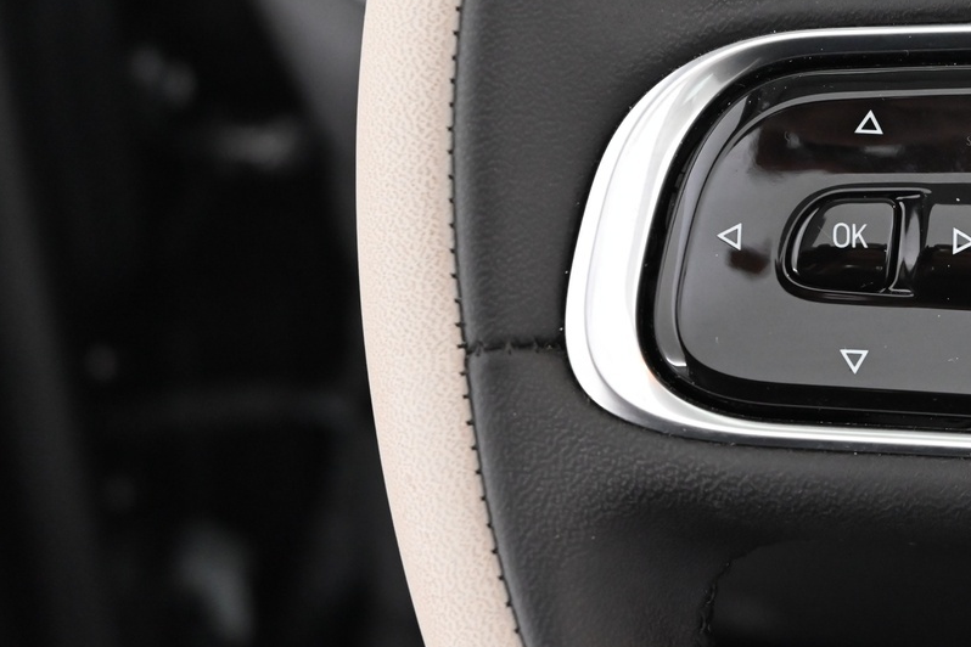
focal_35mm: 70
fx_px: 1888
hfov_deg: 27.6
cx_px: 905
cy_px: 232
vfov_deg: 19.4
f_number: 5
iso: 4000
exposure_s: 1/60
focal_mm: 34.5
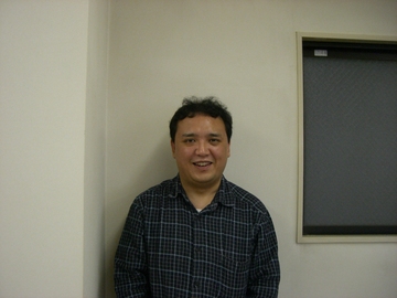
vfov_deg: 37.7
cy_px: 149
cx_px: 198
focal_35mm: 38
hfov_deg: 49.0
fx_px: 436
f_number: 2.7
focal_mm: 6.2
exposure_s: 1/100
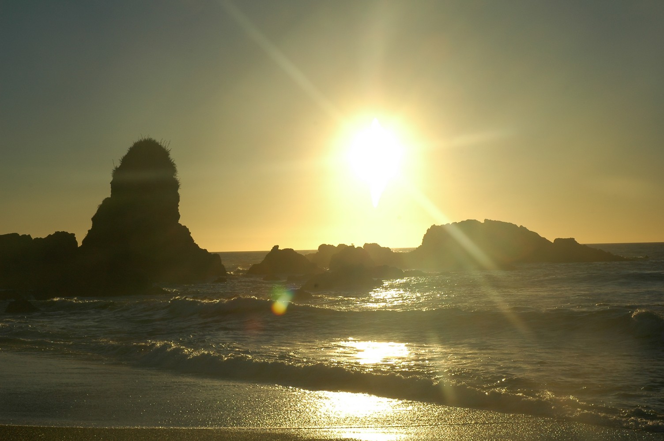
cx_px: 332
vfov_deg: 19.7
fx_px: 1272
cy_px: 220
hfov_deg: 29.3
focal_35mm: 69
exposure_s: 1/800
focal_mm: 46
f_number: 13
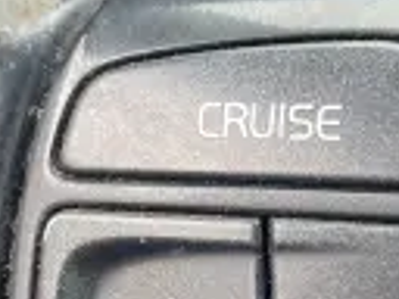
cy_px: 159
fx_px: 841
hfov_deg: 26.6
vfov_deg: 20.2
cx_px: 252
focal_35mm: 73
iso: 50
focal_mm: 5.1
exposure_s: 1/122
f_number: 1.6
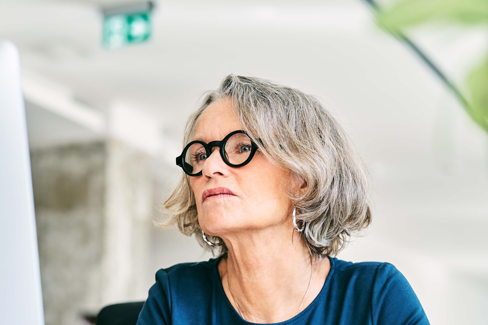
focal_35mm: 91
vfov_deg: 14.9
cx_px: 132
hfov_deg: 22.2
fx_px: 1234
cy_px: 287
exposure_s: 1/160
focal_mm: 50
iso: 100
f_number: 2
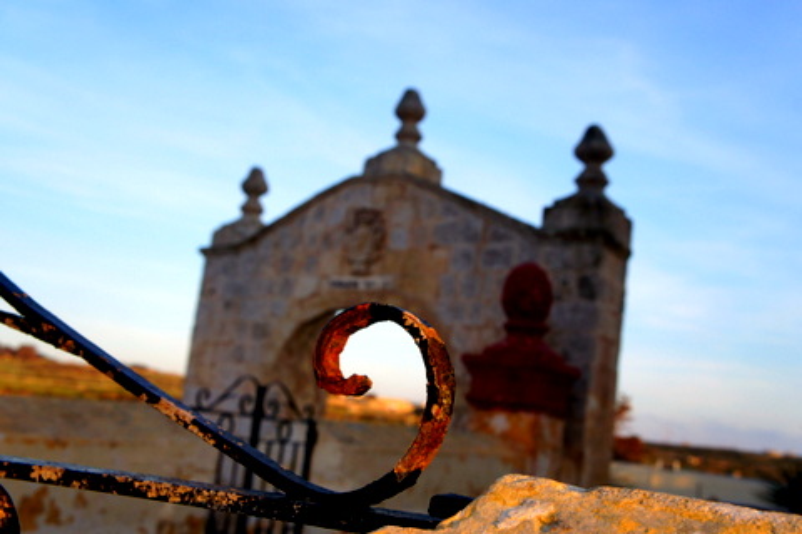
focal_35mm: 42
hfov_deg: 46.4
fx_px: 936
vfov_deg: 31.9
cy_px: 267
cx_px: 401
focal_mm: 28
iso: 200
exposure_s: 1/160
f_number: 7.1
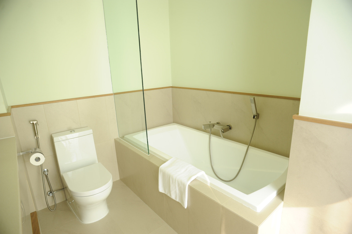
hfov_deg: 84.0
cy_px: 117
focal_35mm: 20
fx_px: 195
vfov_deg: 61.8
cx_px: 176
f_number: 4.5
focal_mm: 20
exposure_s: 1/80
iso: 250
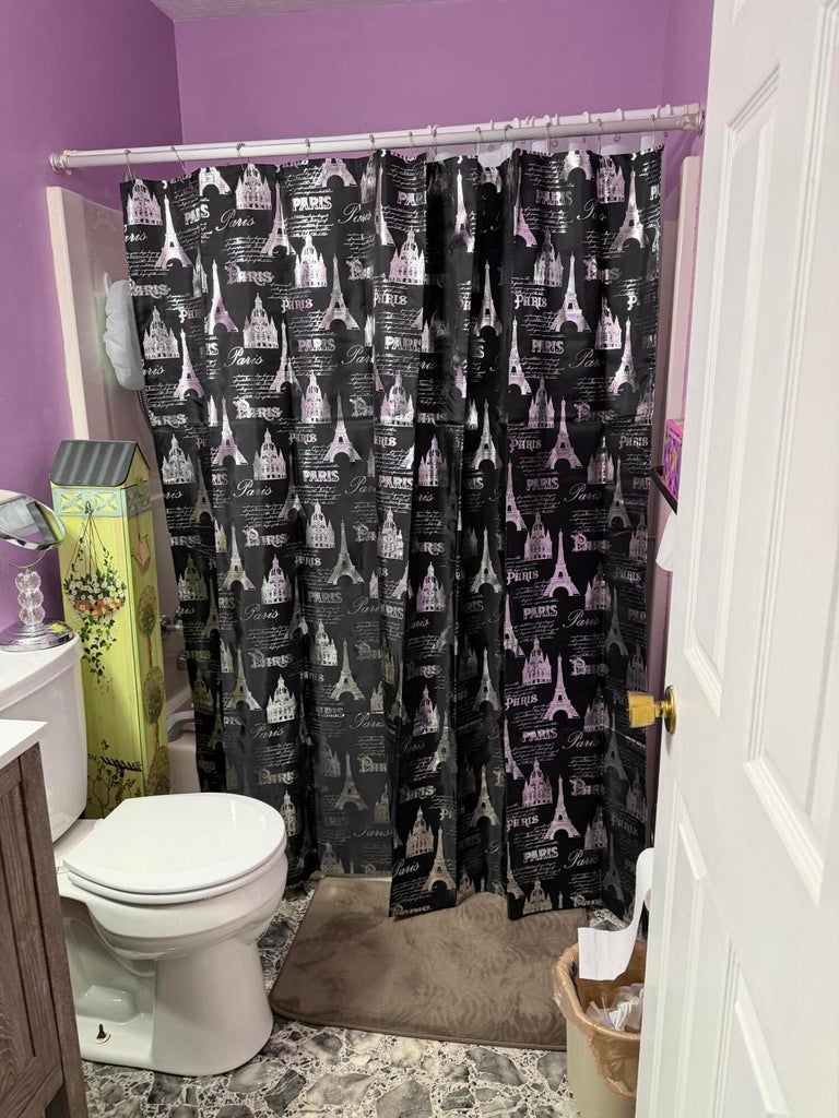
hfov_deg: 56.8
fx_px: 776
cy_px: 559
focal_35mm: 24
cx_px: 420
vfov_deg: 71.6
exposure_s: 1/60
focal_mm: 6.76
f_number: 1.78
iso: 250
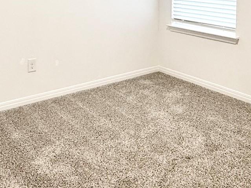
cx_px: 126
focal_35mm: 45
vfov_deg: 29.1
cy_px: -19
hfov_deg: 42.1
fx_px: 326
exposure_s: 1/120
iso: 125
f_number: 2.2
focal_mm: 2.22
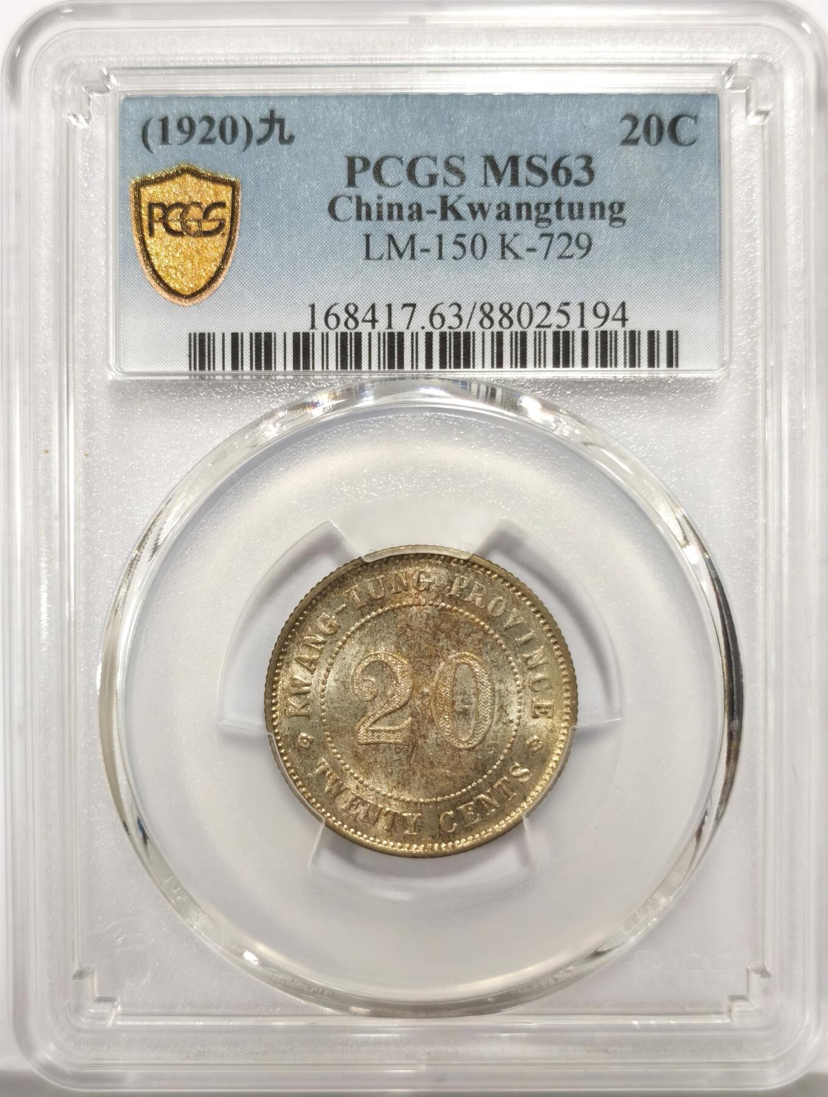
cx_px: 414
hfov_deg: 27.1
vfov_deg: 35.5
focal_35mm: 54
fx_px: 1715
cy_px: 548
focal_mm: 5.56
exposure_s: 1/100
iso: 125
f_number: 16
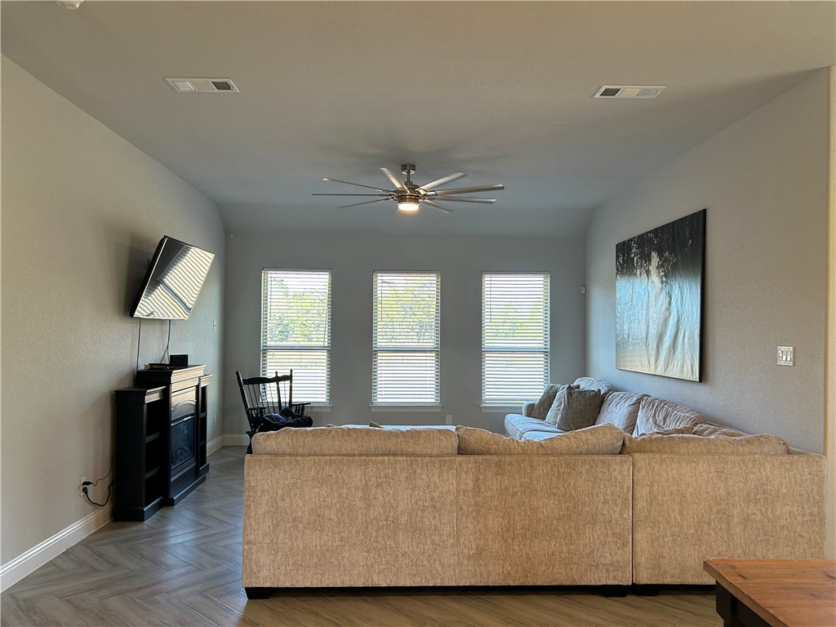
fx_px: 628
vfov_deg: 53.1
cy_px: 314
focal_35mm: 26
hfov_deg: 67.3
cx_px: 418
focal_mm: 5.7
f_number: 1.5
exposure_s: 1/120
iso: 100
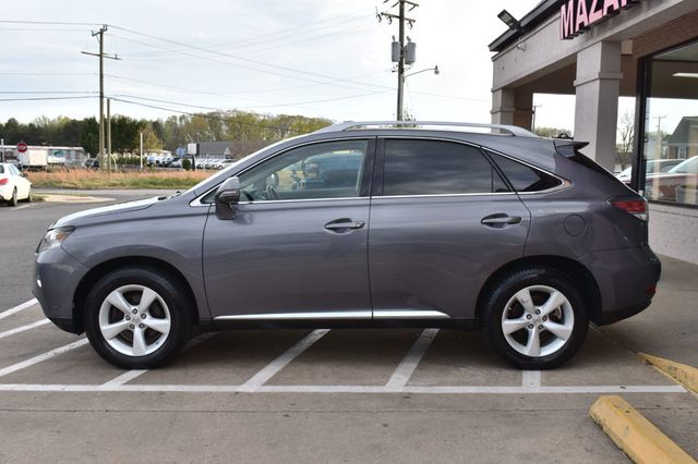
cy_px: 232
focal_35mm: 34
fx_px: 669
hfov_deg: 55.1
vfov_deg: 38.3
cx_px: 349
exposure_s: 1/200
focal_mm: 23
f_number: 10
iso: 400
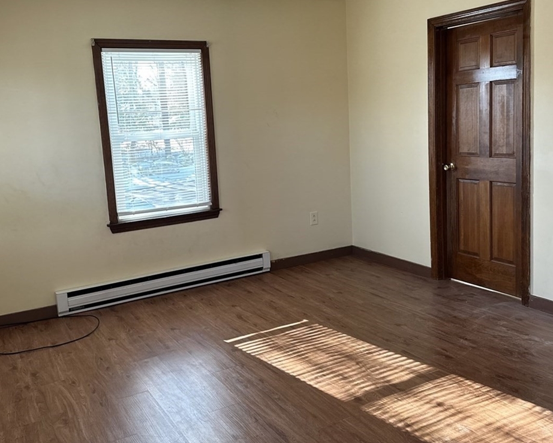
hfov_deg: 66.0
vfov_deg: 54.9
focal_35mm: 26
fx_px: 426
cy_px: 221
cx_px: 271
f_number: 1.78
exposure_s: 1/121
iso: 160
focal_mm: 6.86
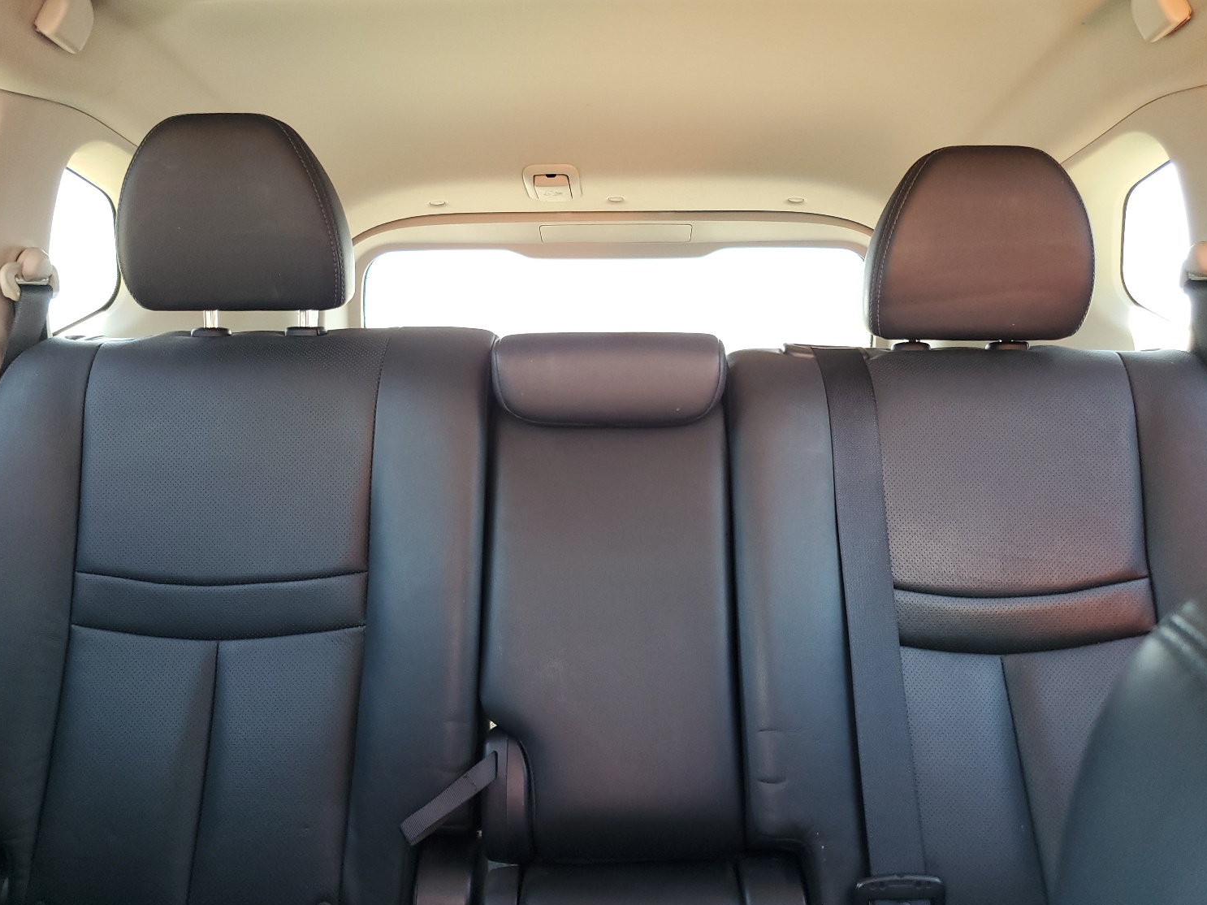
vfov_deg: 49.7
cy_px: 474
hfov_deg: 63.4
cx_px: 619
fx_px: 976
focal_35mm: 28
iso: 115
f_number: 1.5
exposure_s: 1/60.2
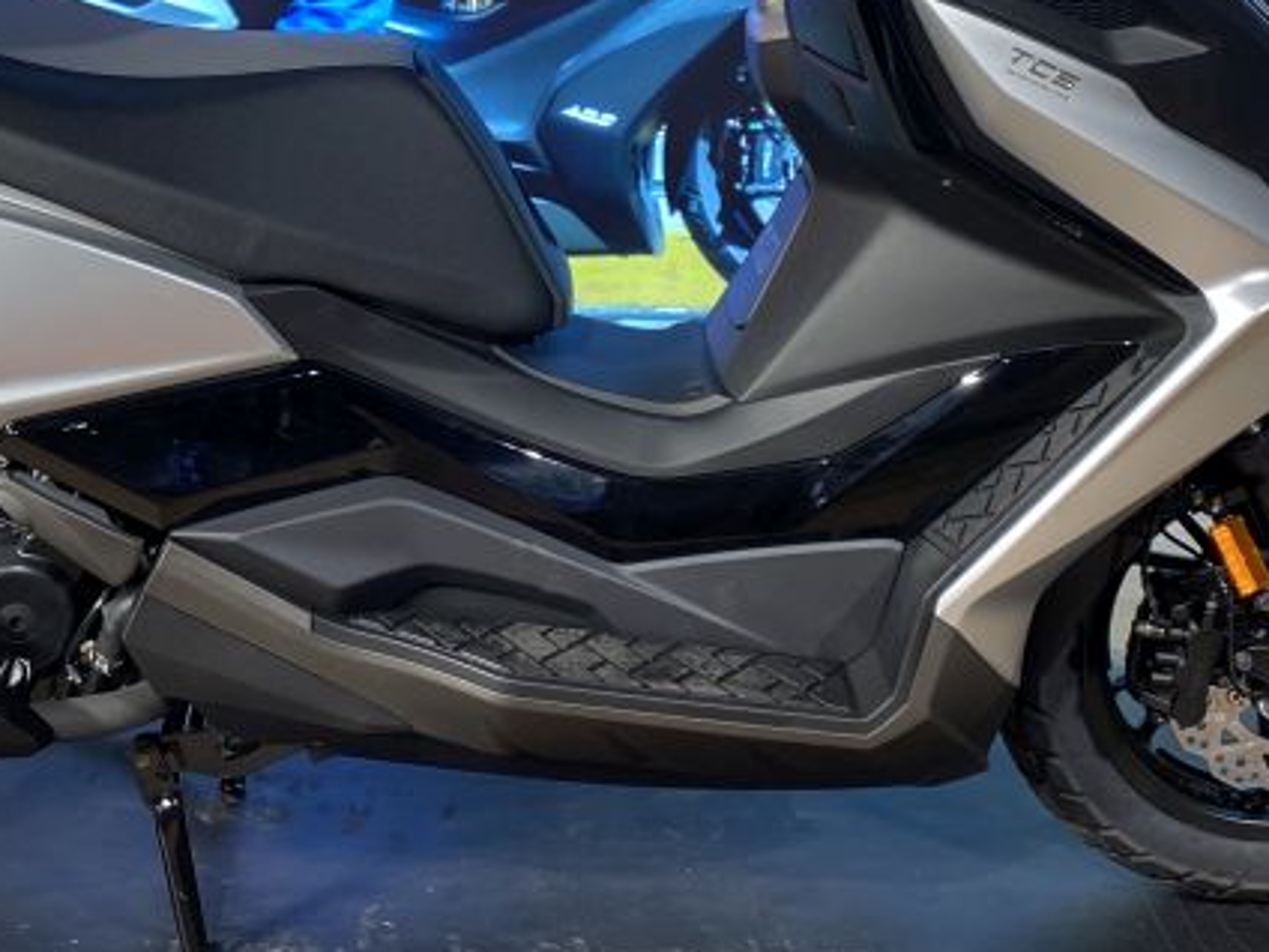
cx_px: 419
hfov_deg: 29.6
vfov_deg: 22.1
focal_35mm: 65
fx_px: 2383
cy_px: 94
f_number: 1.8
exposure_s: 1/50
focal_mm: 4.25
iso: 80
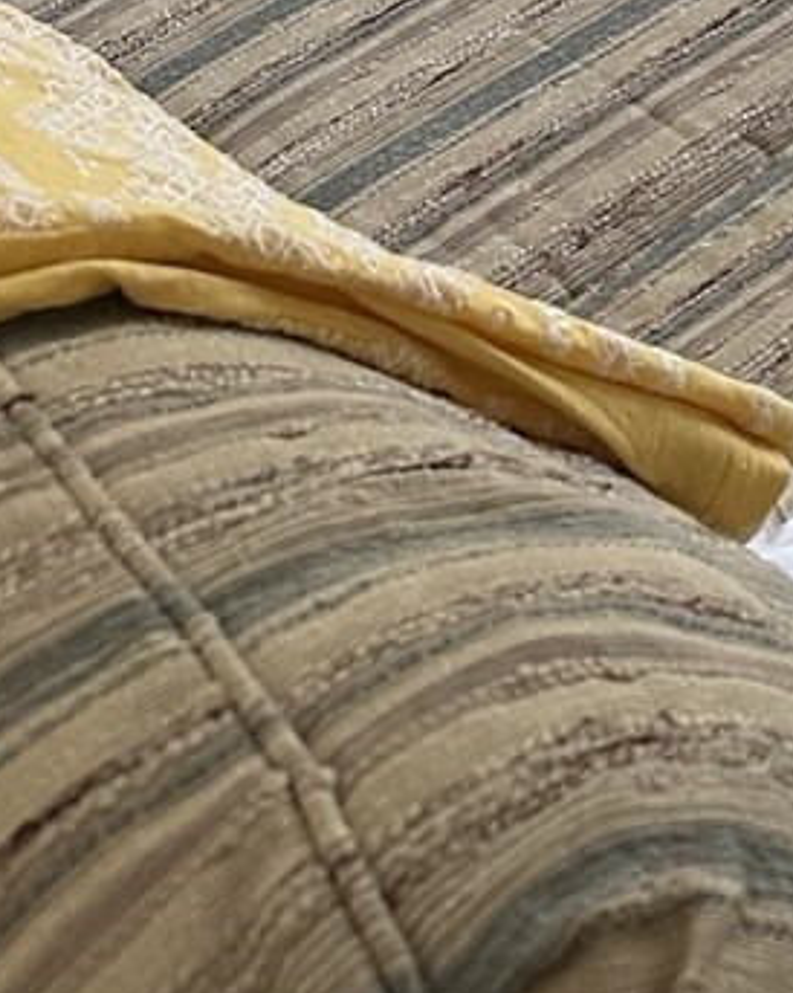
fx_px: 3083
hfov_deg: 13.4
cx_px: 1372
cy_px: -981
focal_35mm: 105
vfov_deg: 15.0
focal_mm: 6.86
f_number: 1.78
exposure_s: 1/120
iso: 160
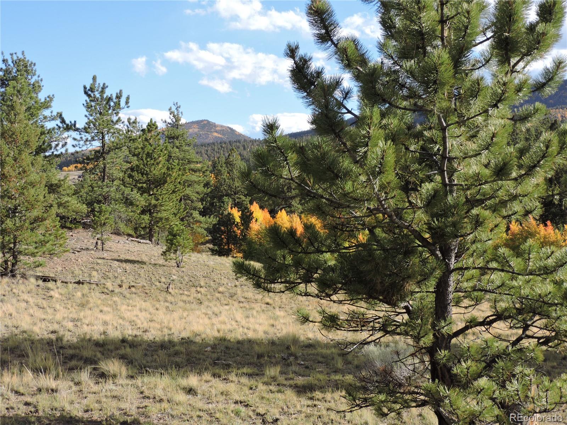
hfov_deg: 34.9
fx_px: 901
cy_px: 212
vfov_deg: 26.6
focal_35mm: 55
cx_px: 284
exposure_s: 1/500
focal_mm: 9.8
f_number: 3.7
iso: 100
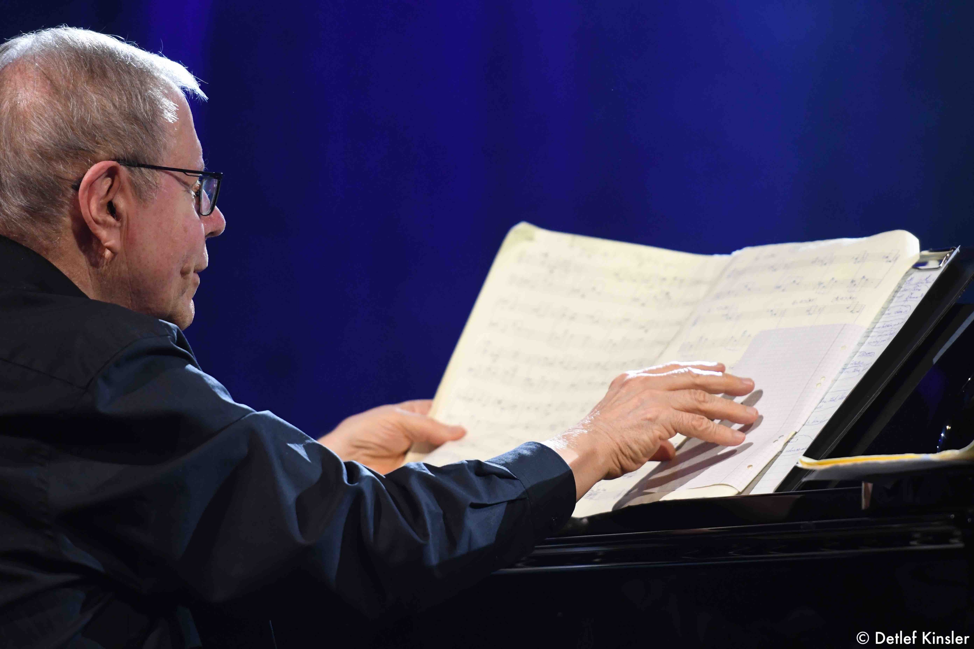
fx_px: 7710
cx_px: 487
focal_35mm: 285
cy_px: 324
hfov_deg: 7.2
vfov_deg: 4.8
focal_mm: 190
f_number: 3.5
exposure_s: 1/320
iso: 2500
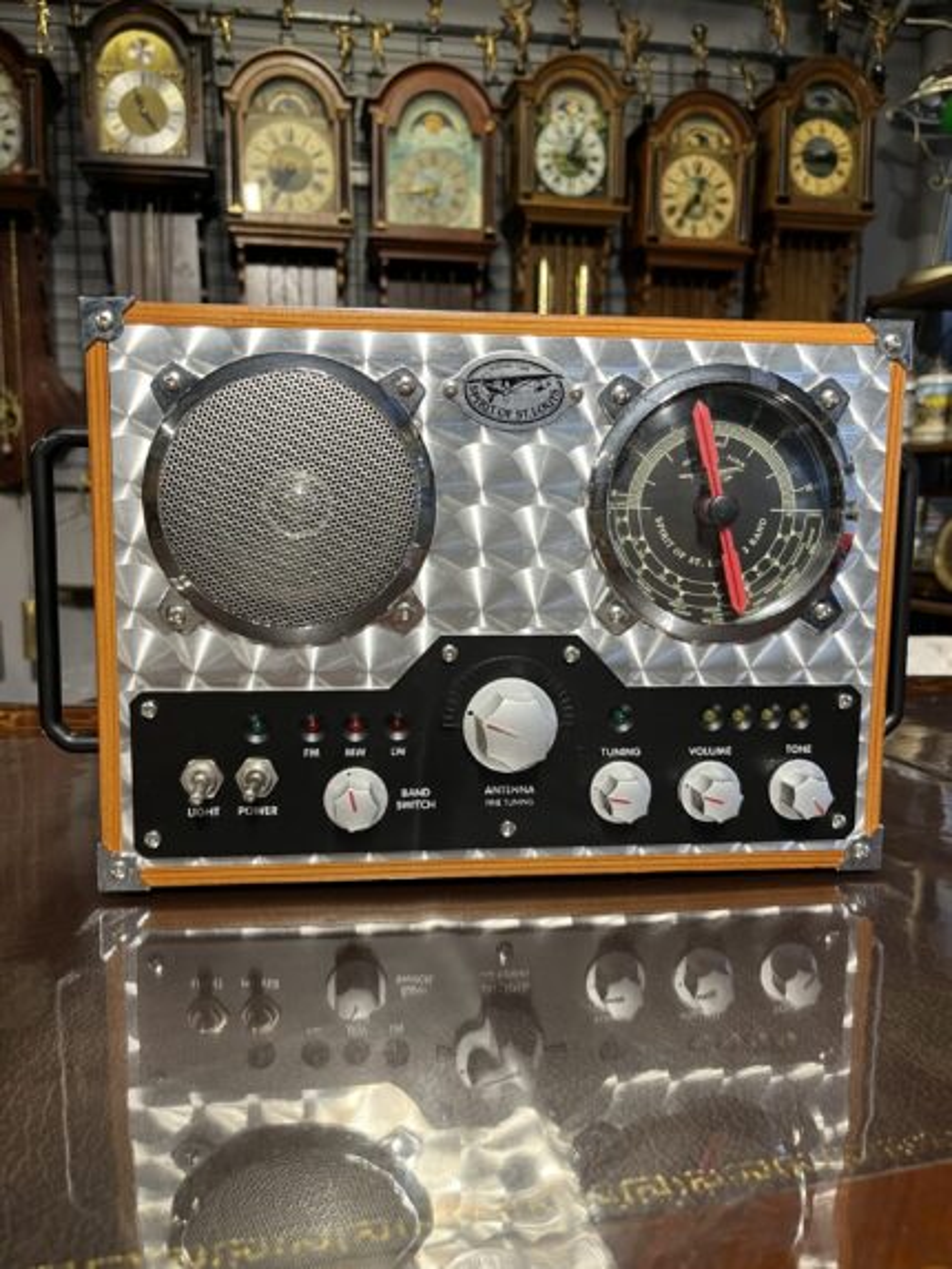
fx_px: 953
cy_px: 634
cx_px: 476
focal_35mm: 26
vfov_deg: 67.3
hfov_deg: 53.1
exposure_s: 1/50
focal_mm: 5.1
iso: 80
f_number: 1.6
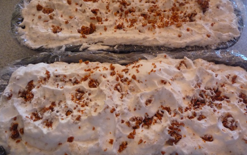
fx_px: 215
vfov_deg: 39.4
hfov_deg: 59.7
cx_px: 123
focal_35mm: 32
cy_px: 74
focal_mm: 5.2
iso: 400
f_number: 3.3
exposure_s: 1/30
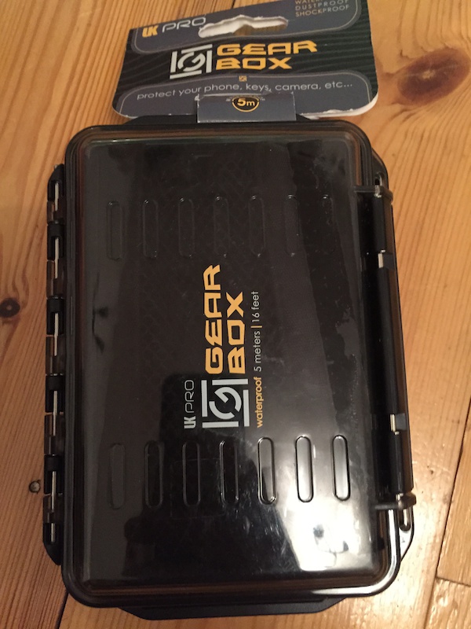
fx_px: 526
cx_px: 236
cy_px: 314
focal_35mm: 29
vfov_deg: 61.7
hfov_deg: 48.2
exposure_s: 1/15
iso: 400
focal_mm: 4.15
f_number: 2.2
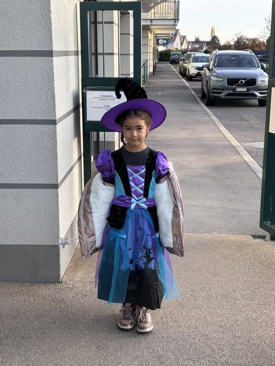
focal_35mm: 53
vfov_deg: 36.2
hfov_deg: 27.5
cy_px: 184
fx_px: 561
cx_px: 139
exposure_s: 1/302
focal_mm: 5.96
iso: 32
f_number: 1.6
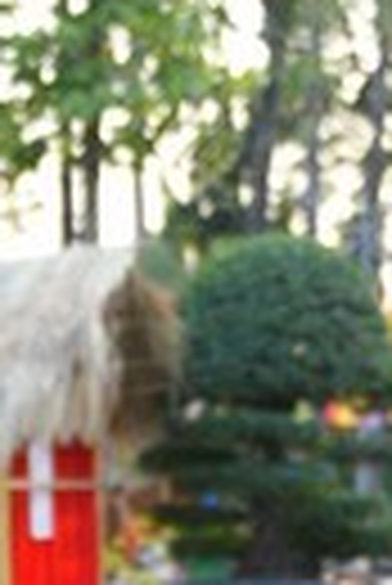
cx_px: -248
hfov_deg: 8.6
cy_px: 1017
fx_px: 2525
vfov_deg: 12.2
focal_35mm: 155
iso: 160
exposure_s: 1/250
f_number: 2.8
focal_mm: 31
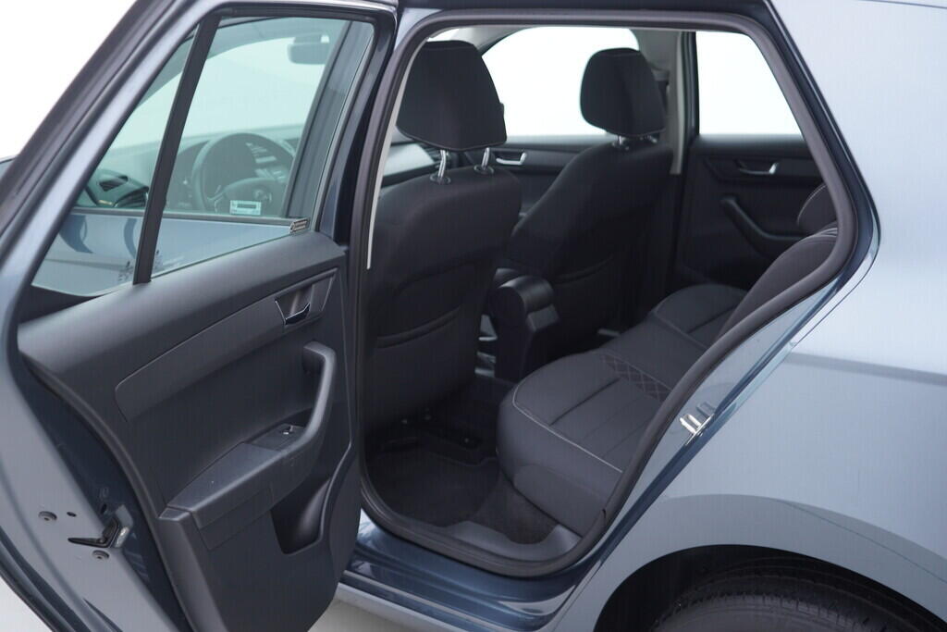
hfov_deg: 53.1
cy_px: 316
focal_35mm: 36
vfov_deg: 36.9
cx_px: 474
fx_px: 947
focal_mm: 24
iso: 125
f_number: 2.8
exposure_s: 1/40
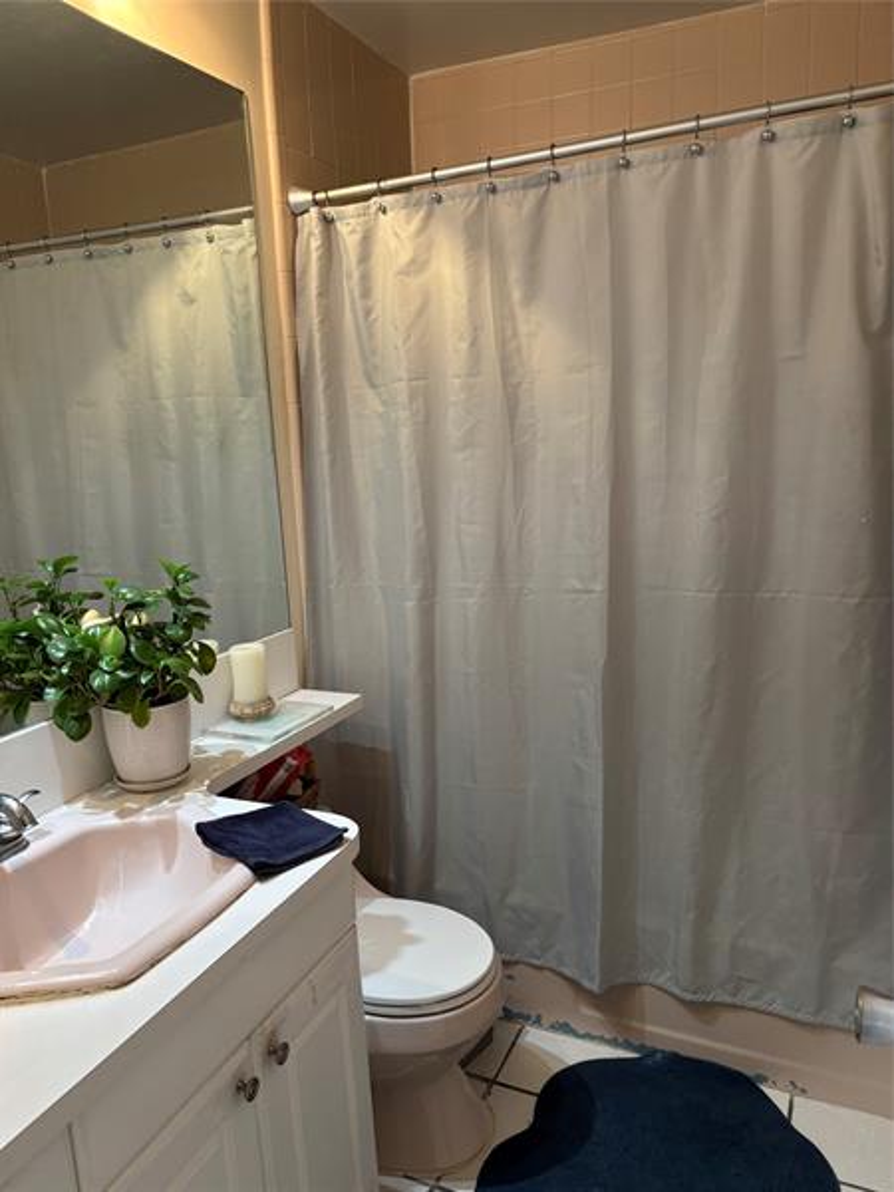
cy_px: 596
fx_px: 895
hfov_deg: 53.1
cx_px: 447
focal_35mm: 26
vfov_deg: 67.3
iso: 100
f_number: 1.6
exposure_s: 1/60
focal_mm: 5.96
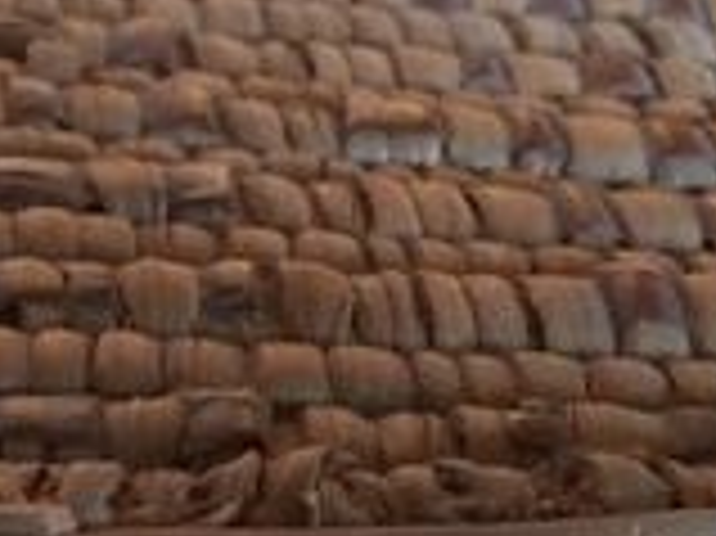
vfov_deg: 8.5
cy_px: 858
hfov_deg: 11.5
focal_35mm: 170
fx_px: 3514
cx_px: 0
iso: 200
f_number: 2.2
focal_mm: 4.12
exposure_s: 1/30
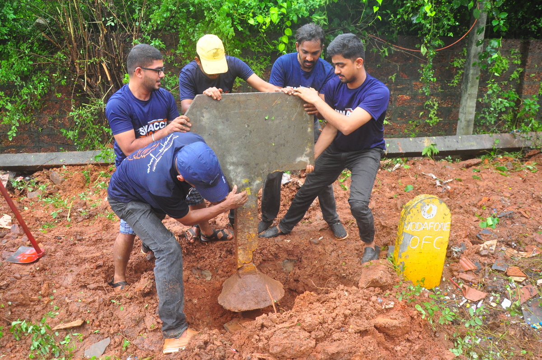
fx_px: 406
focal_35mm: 27
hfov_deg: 67.4
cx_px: 271
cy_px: 180
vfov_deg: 47.8
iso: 1000
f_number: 5.6
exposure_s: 1/200
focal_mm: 18
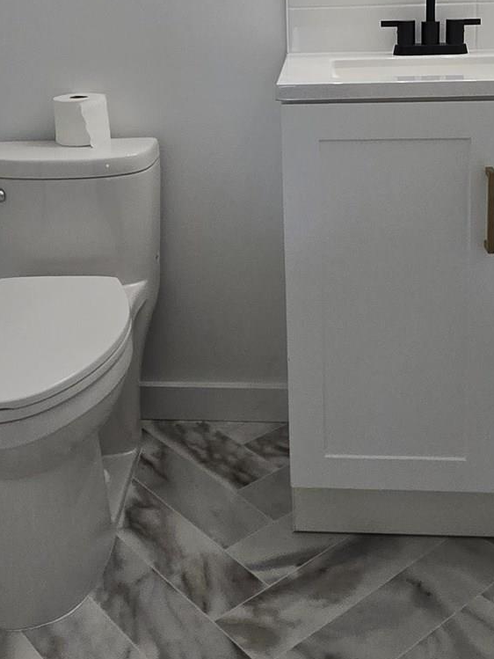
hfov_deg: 36.0
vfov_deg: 44.2
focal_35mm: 40
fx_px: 761
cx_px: 251
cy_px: 116
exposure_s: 1/120
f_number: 2.2
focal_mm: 2.2
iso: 80
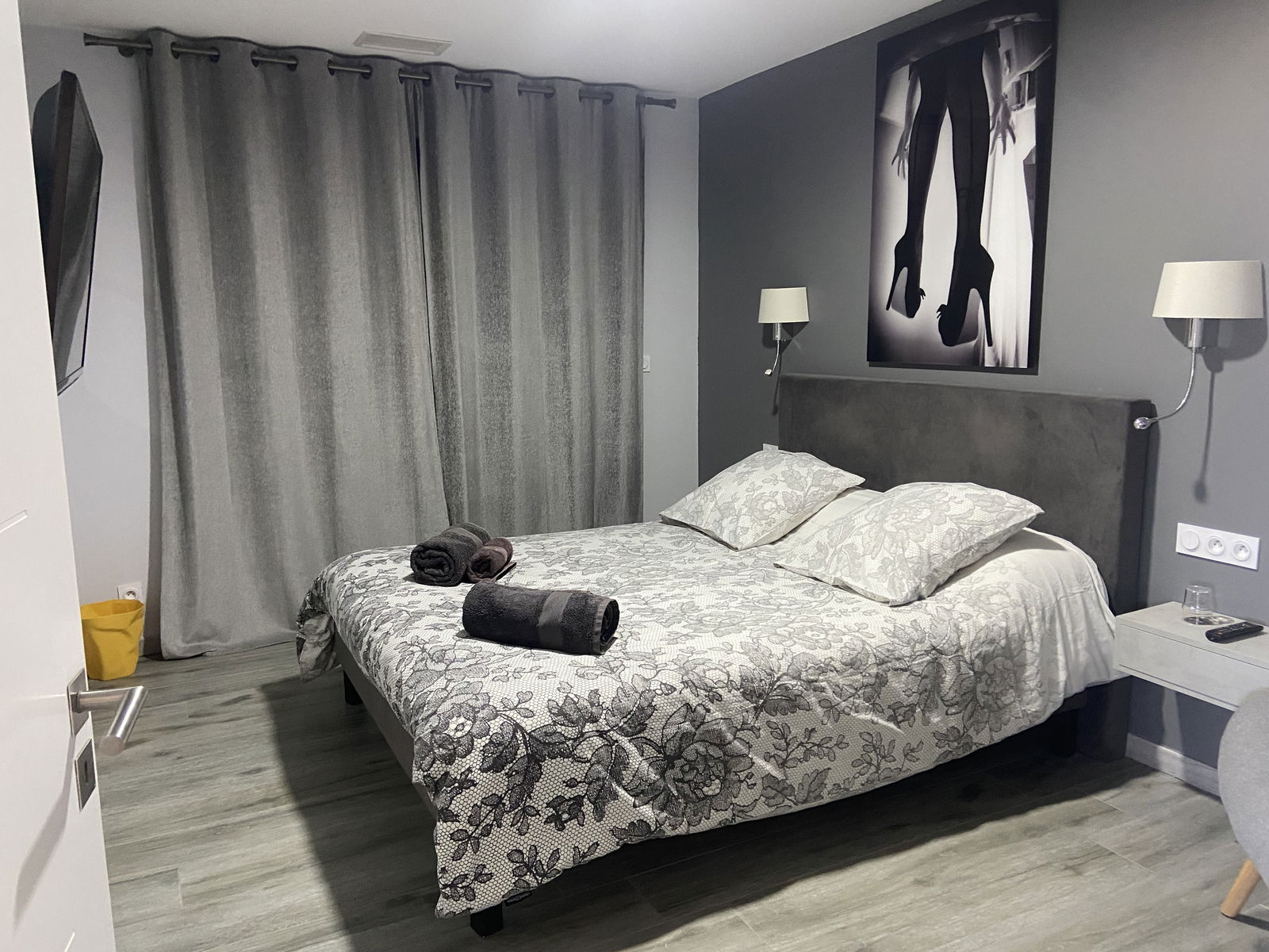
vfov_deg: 53.1
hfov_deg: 67.3
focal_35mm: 26
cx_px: 634
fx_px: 953
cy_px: 476
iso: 320
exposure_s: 1/50
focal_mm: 4.25
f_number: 1.8
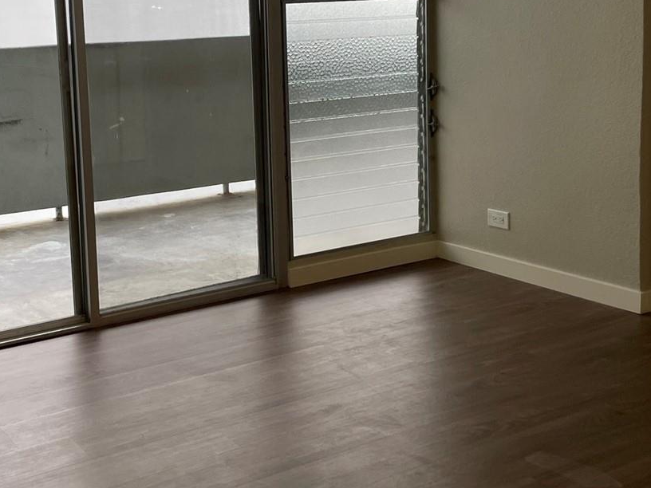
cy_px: 138
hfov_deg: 37.1
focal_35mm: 51
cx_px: 222
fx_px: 959
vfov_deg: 28.2
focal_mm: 4.2
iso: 32
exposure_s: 1/217
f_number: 1.6
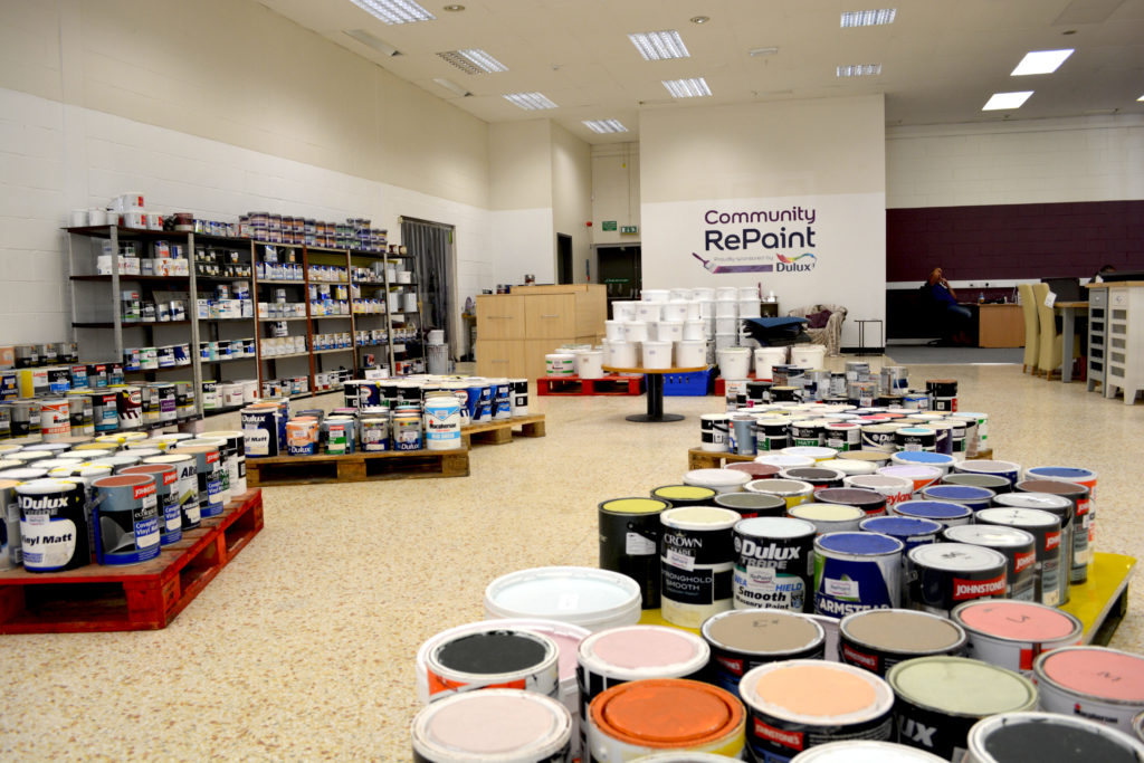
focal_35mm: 27
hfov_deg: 67.4
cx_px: 572
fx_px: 858
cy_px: 382
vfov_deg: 47.9
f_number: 5
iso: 400
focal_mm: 18
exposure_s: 1/100
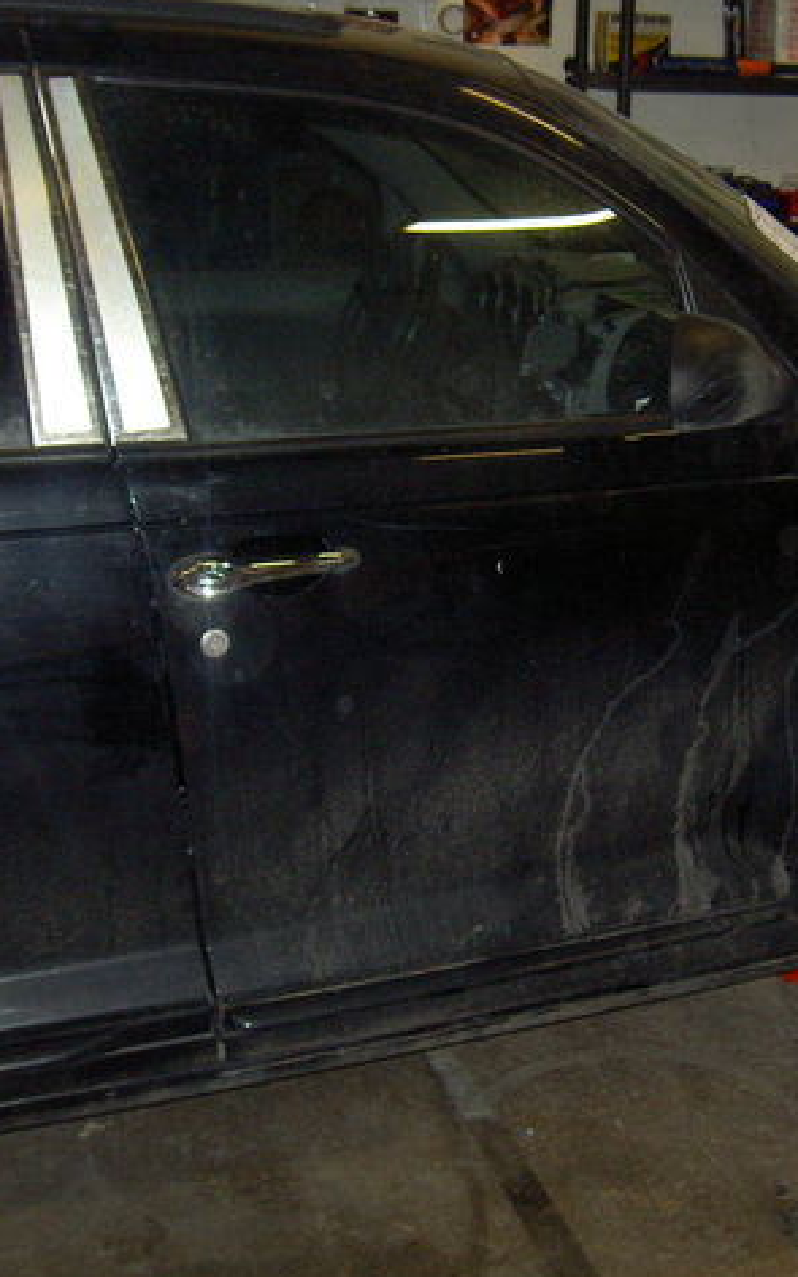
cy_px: 638
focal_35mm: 56
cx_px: 603
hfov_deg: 22.9
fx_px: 1949
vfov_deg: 36.3
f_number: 2.8
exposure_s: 1/125
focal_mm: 8
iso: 200
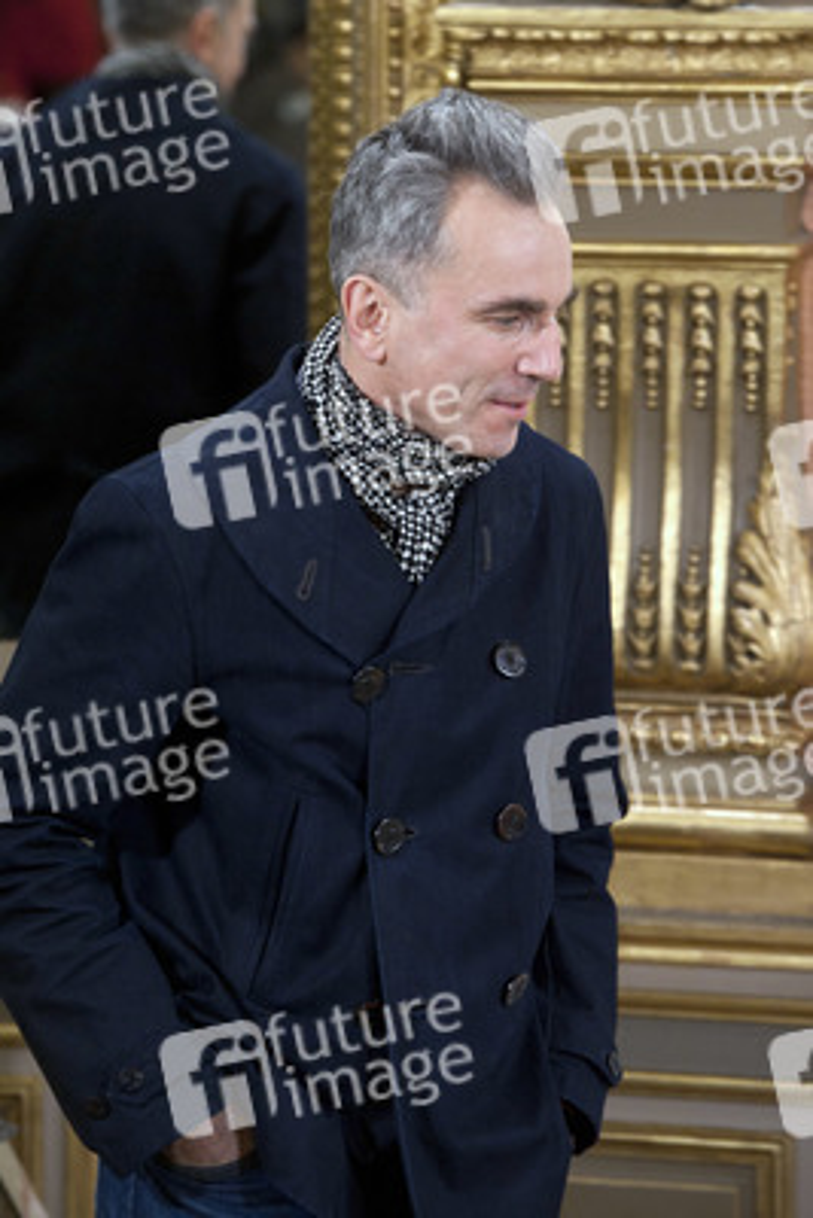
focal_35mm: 165
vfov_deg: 12.4
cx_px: 406
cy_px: 609
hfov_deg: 8.3
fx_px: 5584
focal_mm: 165
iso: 2000
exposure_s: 1/160
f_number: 4.5
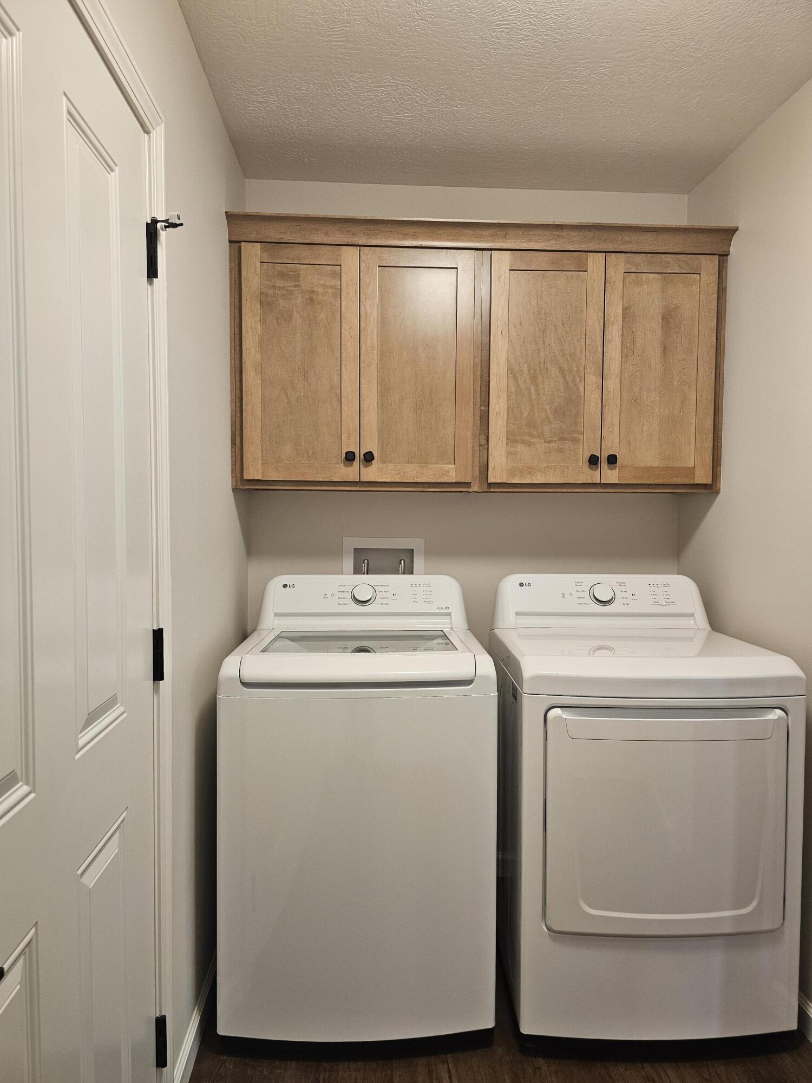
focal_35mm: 23
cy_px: 542
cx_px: 406
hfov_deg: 58.9
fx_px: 719
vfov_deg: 73.9
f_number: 1.7
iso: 250
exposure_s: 1/120
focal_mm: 6.3
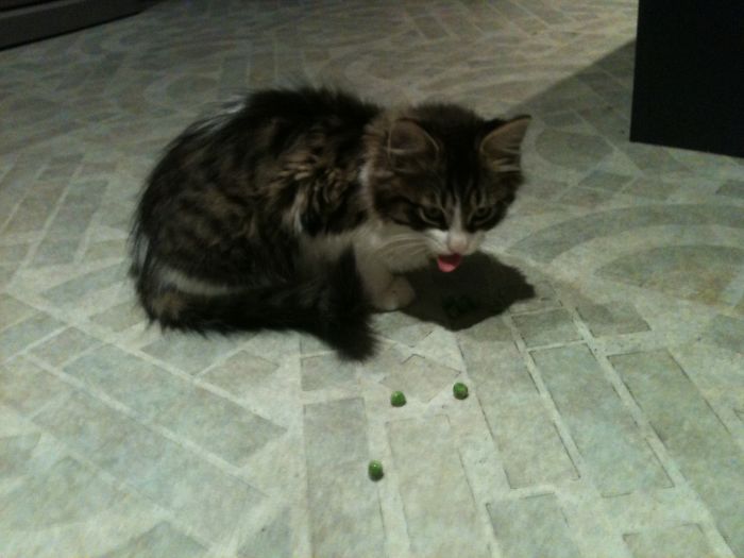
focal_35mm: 35
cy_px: 279
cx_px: 372
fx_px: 752
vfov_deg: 40.7
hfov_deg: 52.6
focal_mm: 3.85
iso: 250
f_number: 2.8
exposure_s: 1/15
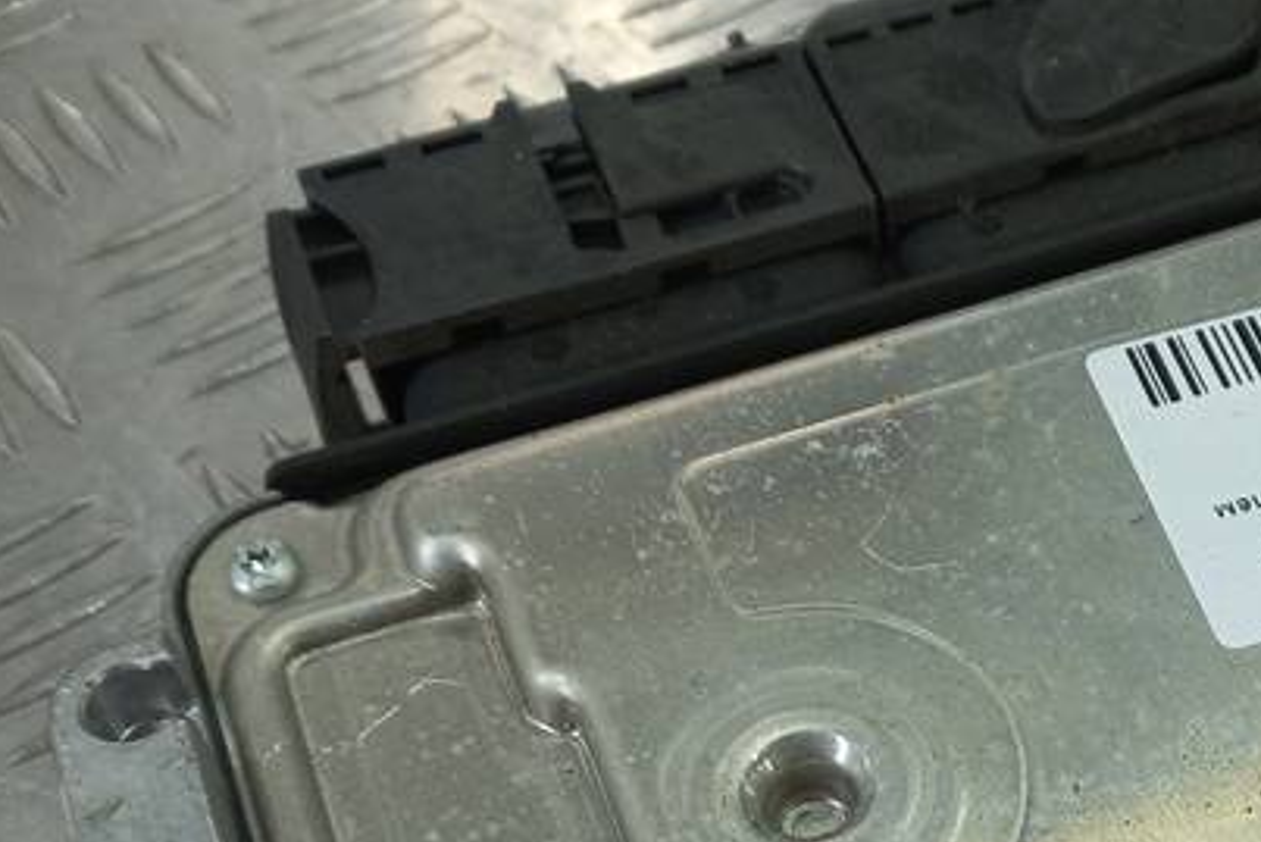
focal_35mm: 66
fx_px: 2313
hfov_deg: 29.0
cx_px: 1183
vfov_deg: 20.1
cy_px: 820
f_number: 1.8
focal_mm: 4.6
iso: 40
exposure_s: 1/50
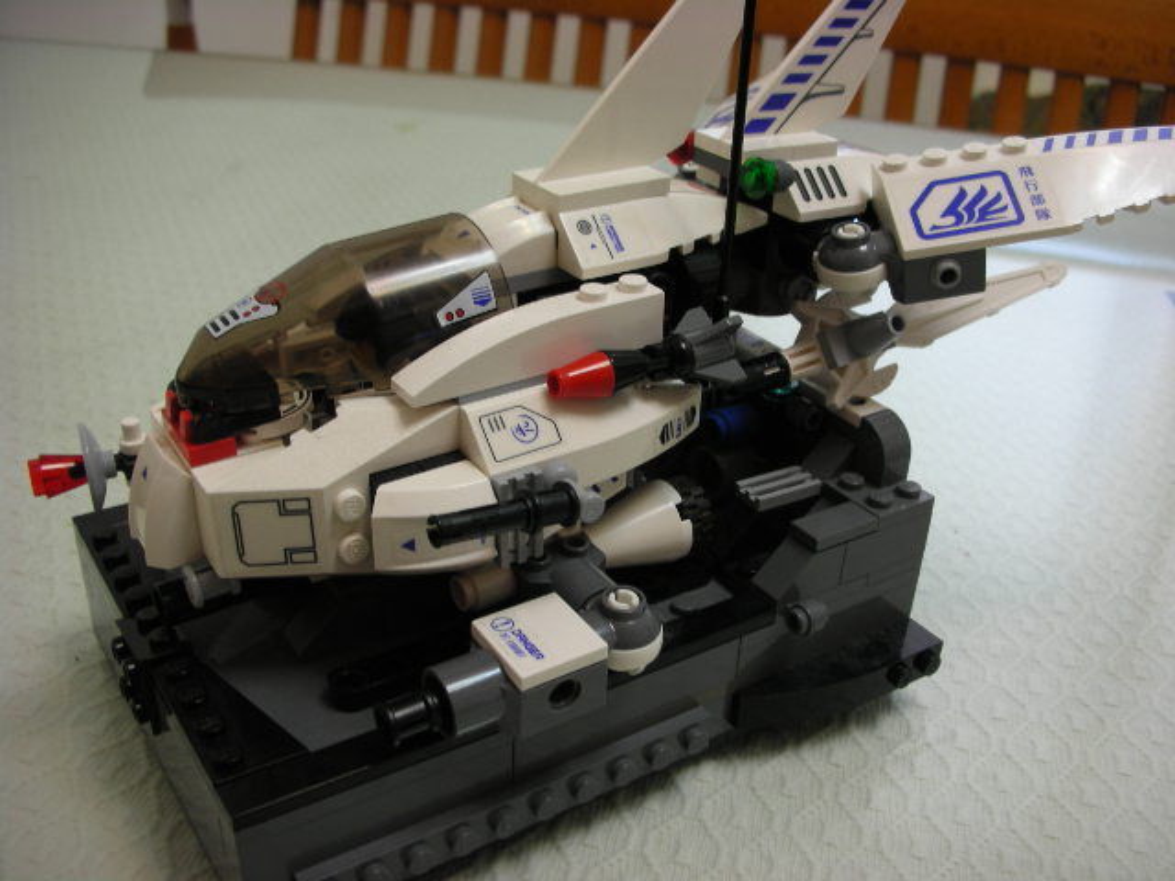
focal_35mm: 35
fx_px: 1188
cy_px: 440
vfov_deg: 40.7
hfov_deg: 52.6
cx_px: 588
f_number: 3
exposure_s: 1/5.7
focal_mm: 5.8
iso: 50
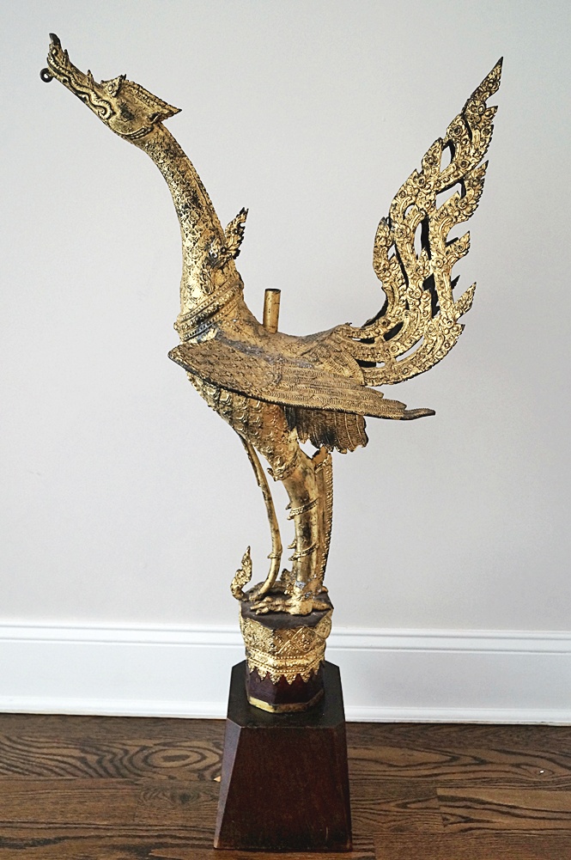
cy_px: 430
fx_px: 859
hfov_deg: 36.8
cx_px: 286
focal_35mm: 36
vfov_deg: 53.2
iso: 1000
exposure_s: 1/60
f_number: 4
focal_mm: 24
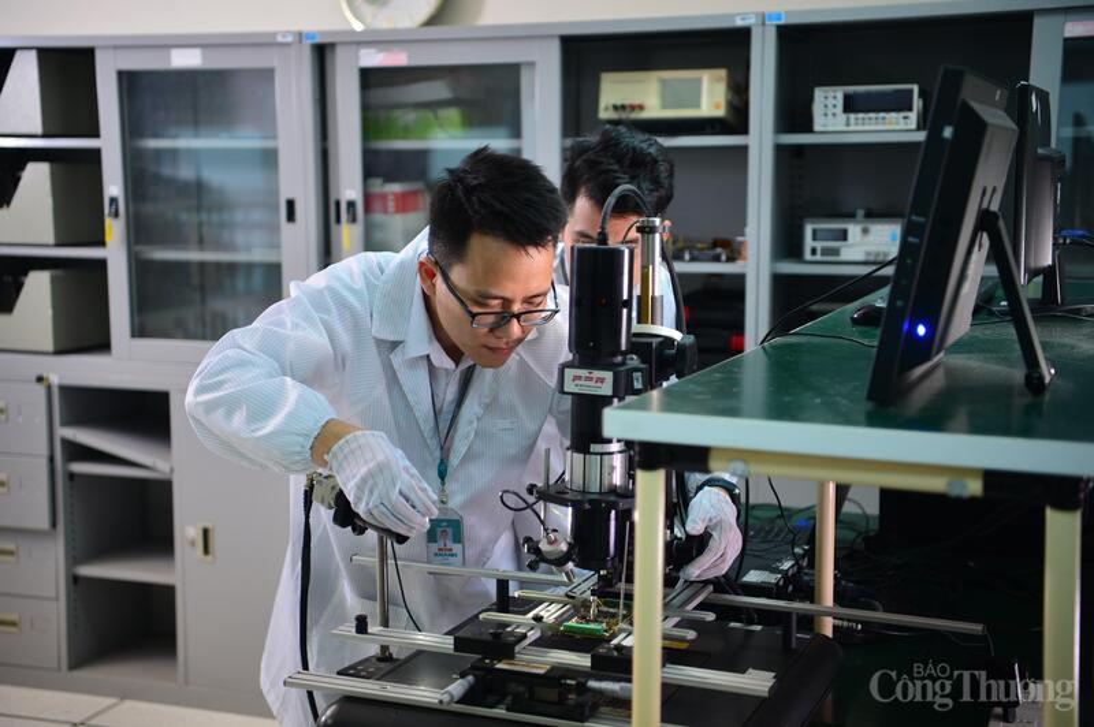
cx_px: 547
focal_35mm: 50
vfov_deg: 26.9
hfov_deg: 39.6
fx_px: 1518
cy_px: 364
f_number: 2.8
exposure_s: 1/500
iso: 1600
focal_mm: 50
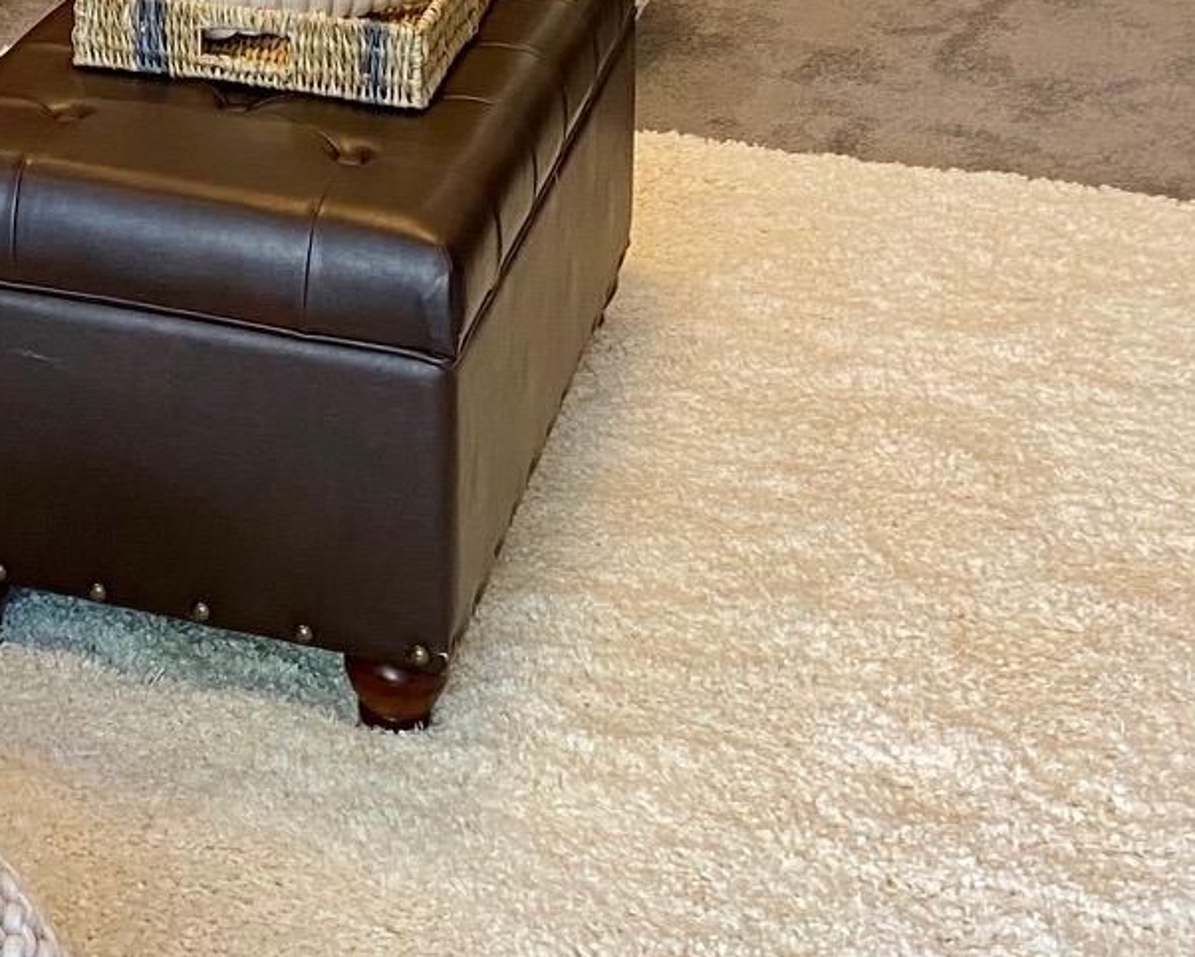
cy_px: -494
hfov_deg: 20.5
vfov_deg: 16.4
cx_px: -359
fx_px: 3007
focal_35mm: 85
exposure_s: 1/60
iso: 80
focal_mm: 4.25
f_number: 1.8
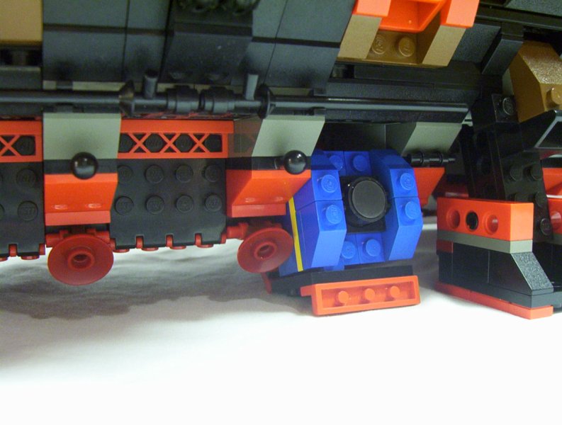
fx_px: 700
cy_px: 212
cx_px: 281
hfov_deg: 43.7
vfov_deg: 33.8
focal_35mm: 43
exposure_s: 1/8.59
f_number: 2.73
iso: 200
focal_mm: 5.77
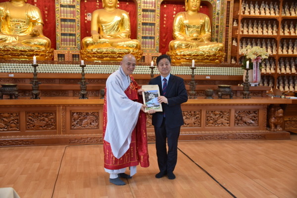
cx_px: 148
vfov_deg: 33.4
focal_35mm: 40
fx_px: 330
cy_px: 99
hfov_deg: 48.5
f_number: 4
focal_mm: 40
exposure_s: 1/60
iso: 1400
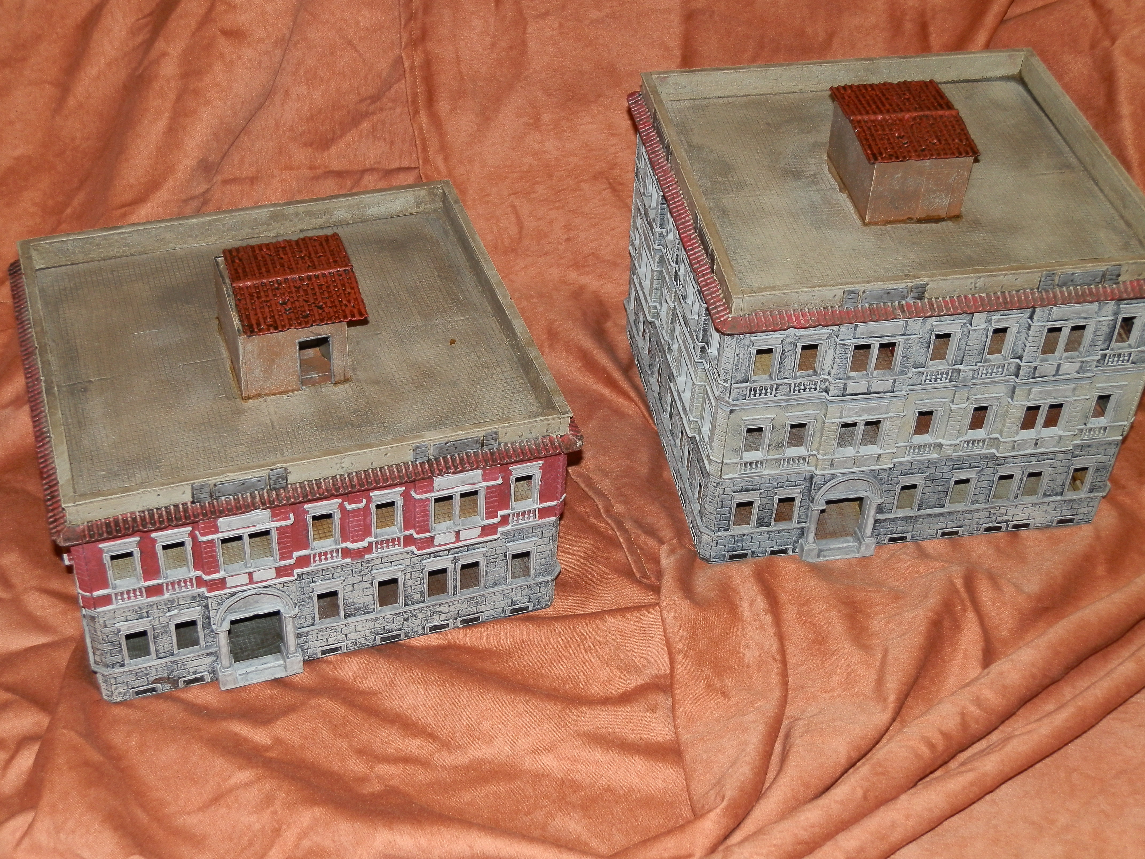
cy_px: 430
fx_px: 1555
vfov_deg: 30.9
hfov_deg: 40.4
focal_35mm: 47
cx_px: 572
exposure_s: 1/80
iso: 100
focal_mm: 8.51
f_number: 3.5
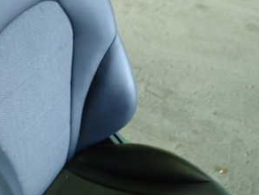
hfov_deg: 36.0
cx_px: 44
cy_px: 99
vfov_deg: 28.6
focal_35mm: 51
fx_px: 382
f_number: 2
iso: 500
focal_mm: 4.5
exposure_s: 1/30
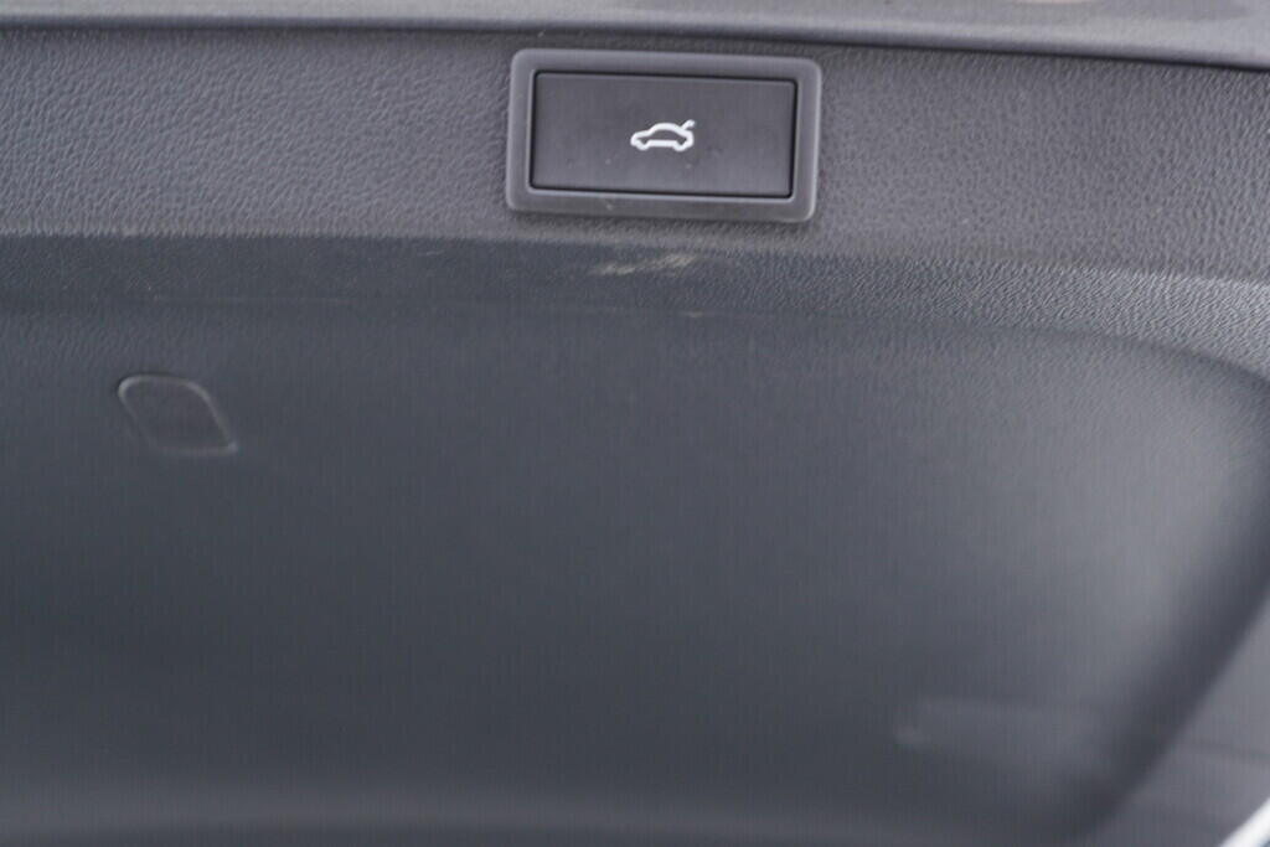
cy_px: 424
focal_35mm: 36
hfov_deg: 53.1
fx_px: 1270
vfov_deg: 36.9
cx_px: 635
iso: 640
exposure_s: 1/40
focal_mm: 24
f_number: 2.8
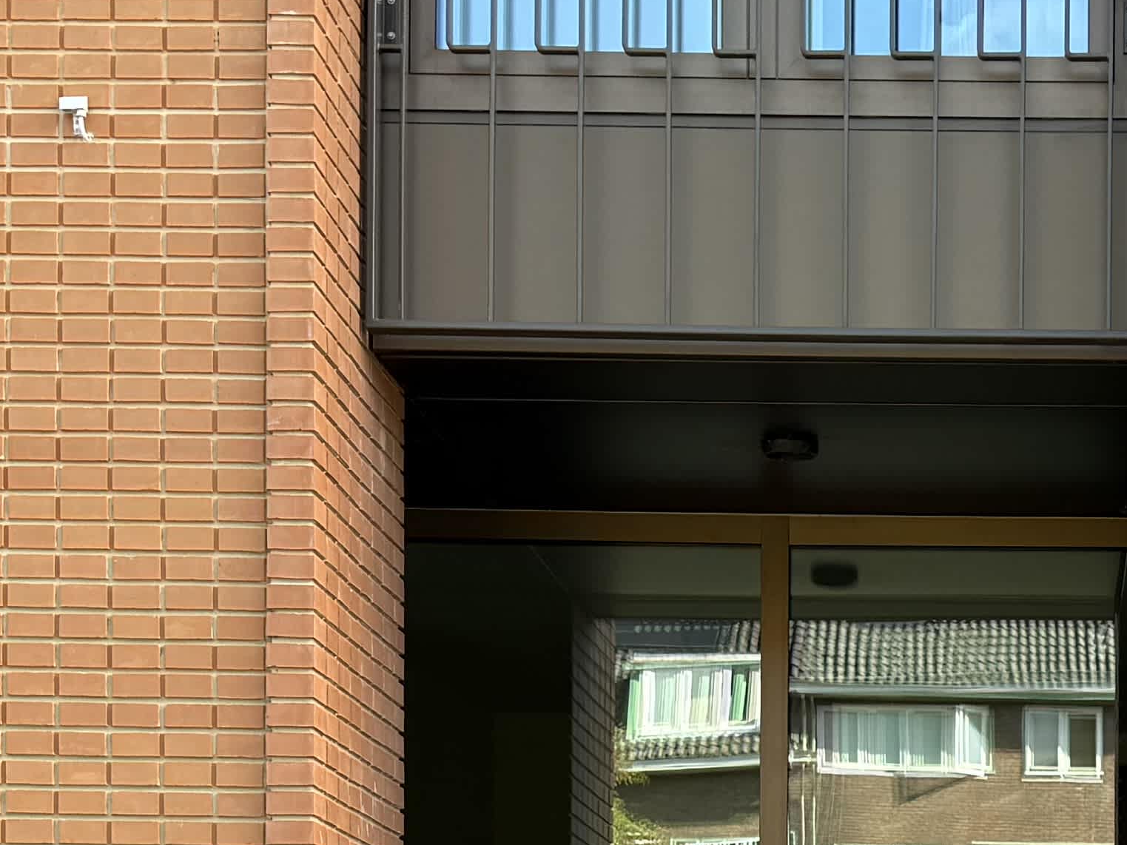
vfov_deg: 15.6
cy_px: 1120
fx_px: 2930
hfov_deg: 21.2
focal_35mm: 90
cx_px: 1054
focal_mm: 6.8
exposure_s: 1/341
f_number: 1.8
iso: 80
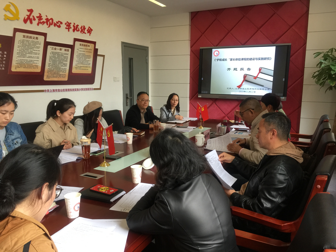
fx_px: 281
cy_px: 126
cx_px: 168
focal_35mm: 29
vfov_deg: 48.2
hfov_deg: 61.7
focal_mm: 4.15
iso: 50
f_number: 2.2
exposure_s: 1/33
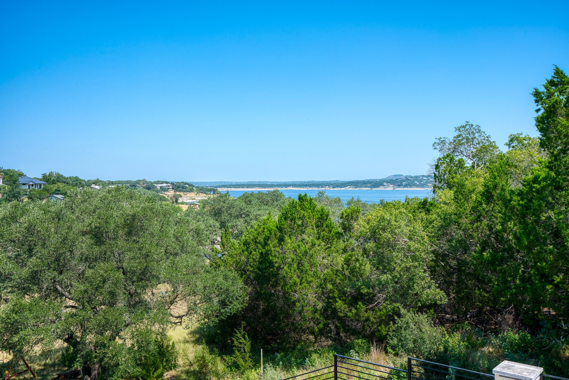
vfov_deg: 37.9
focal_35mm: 35
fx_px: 554
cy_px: 190
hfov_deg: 54.4
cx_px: 284
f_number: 11
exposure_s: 1/320
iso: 100
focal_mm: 35
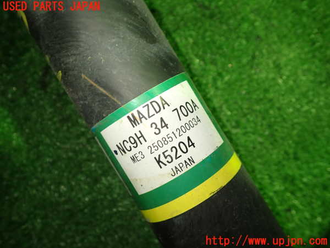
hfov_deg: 60.0
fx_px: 286
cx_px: 165
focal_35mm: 30
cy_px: 124
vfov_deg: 46.8
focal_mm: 5.4
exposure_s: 1/50
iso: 200
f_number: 2.3
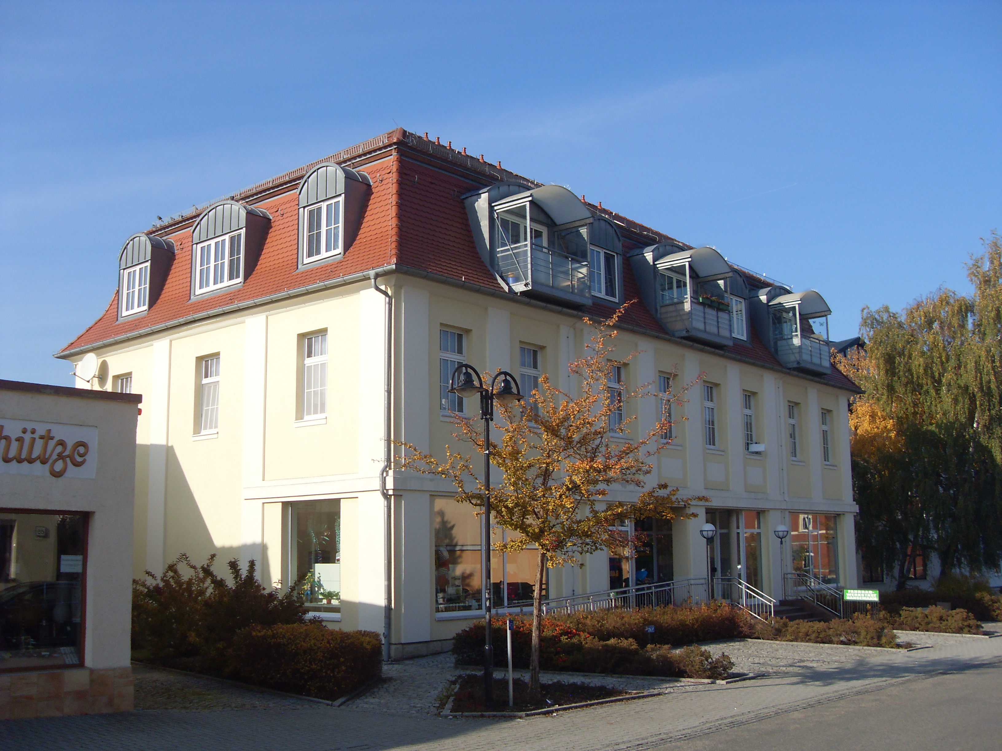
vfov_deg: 38.7
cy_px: 376
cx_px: 501
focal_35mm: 37
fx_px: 1071
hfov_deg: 50.1
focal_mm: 6.3
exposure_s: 1/250
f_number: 7
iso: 80
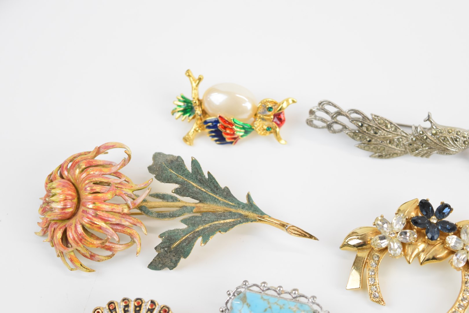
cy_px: 156
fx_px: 1075
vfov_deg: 16.6
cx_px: 234
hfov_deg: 24.6
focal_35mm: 82
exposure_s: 1/125
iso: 1100
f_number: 5.6
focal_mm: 55
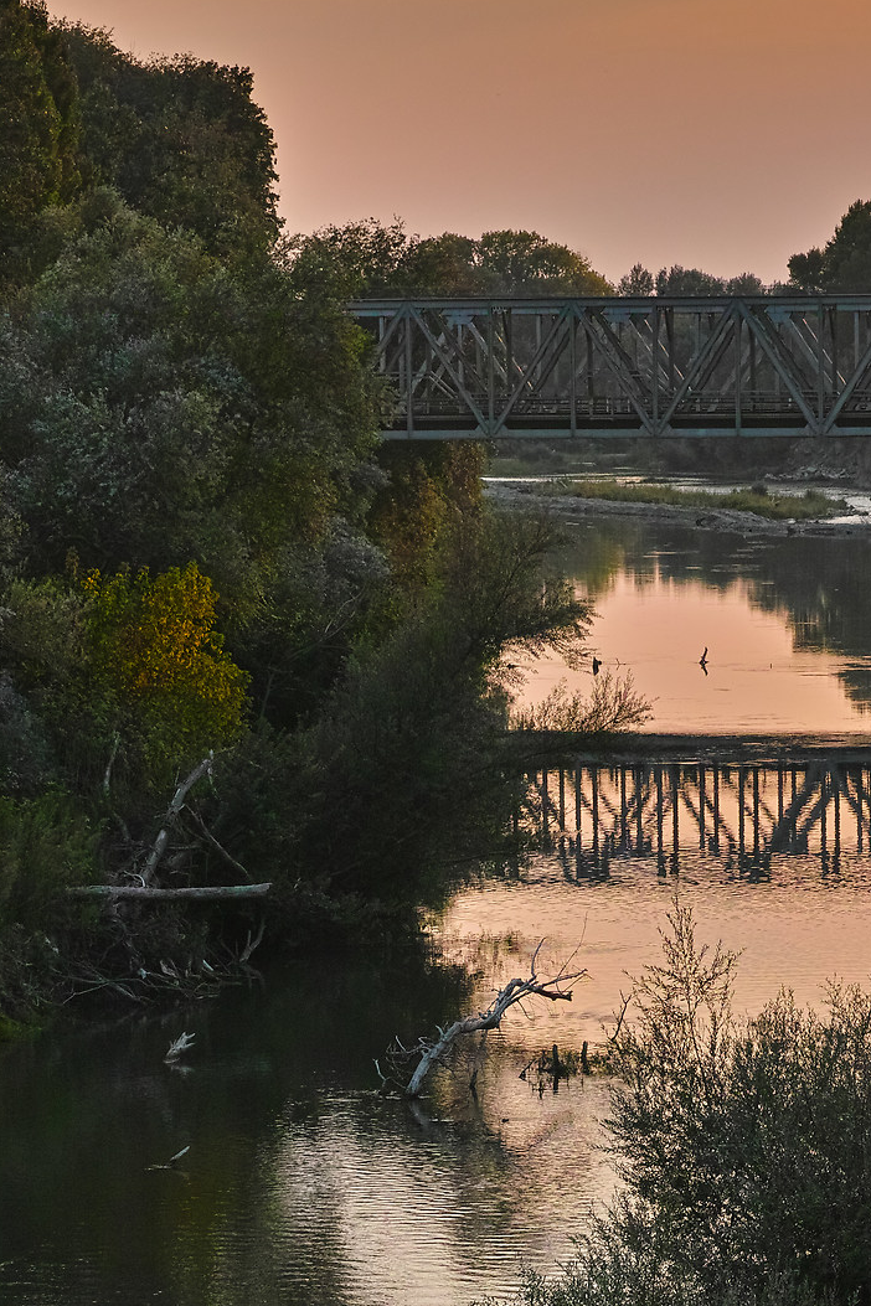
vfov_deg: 12.0
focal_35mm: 171
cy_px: 1127
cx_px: 717
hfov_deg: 8.0
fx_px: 6205
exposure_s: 1/200
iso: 200
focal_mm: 50
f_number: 8
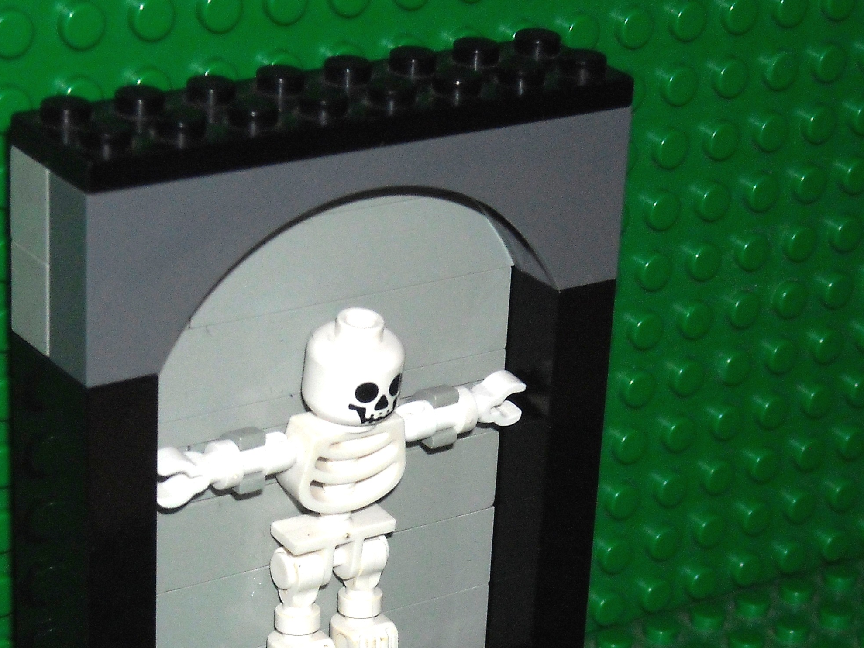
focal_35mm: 118
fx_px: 2945
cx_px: 413
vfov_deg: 12.5
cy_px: 483
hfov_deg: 16.7
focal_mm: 12.3
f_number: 7.7
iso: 200
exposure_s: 1/125
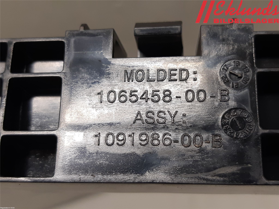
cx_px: 140
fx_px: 210
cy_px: 104
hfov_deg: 67.3
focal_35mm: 26
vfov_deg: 53.1
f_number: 1.7
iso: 100
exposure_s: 1/50
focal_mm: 3.93
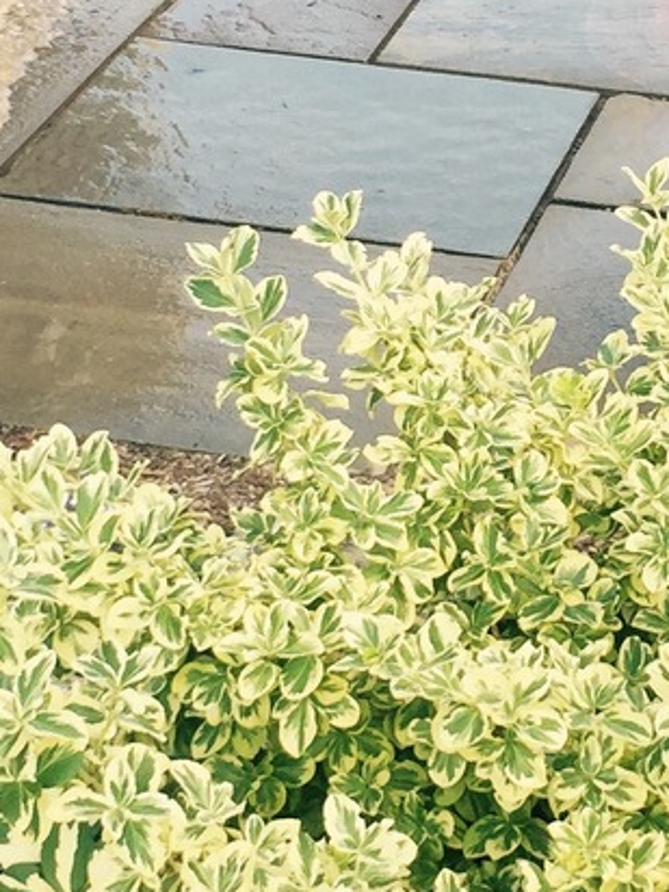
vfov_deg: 17.0
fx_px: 2963
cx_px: 520
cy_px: 212
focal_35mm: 115
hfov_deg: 12.8
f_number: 2.2
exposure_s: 1/262
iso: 32
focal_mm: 4.15
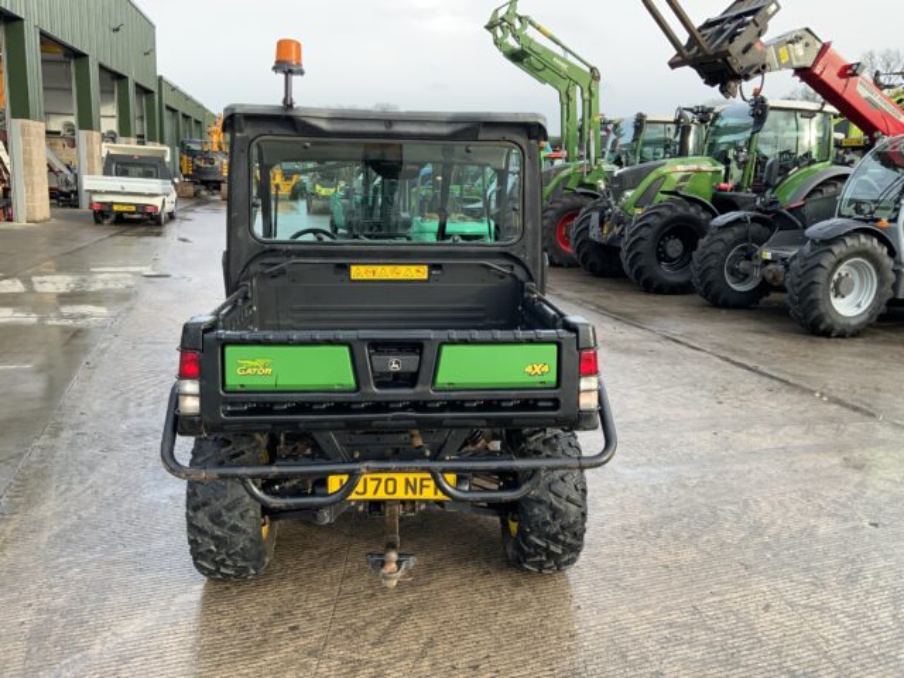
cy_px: 339
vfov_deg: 48.2
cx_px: 452
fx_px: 757
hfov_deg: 61.7
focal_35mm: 29
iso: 16
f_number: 1.8
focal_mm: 3
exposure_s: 1/142
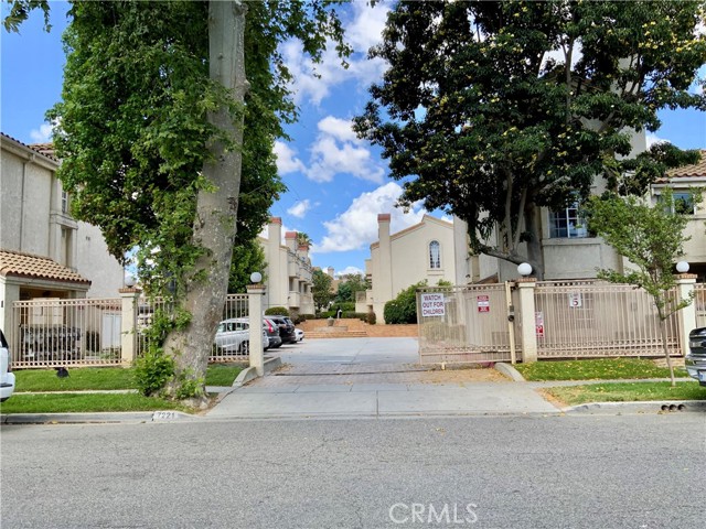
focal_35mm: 29
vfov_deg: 48.2
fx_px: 591
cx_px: 353
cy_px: 264
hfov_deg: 61.7
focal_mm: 3
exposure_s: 1/739
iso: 16
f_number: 1.8
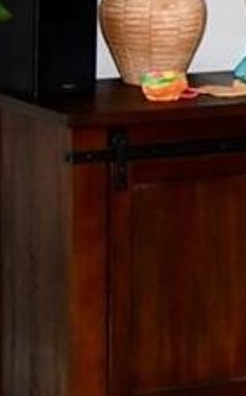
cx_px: 760
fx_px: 2872
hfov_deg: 4.7
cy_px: -72
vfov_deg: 7.8
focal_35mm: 267
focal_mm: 24
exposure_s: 1/60
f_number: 4
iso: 320
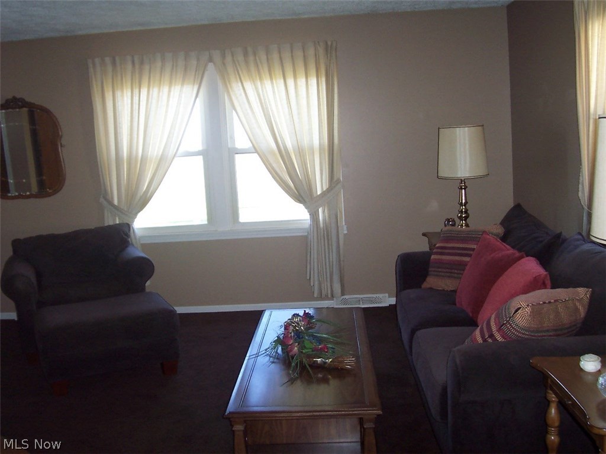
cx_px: 303
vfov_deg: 38.7
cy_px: 227
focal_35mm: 37
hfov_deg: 50.1
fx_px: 648
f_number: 2.8
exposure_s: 1/60
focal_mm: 5.6
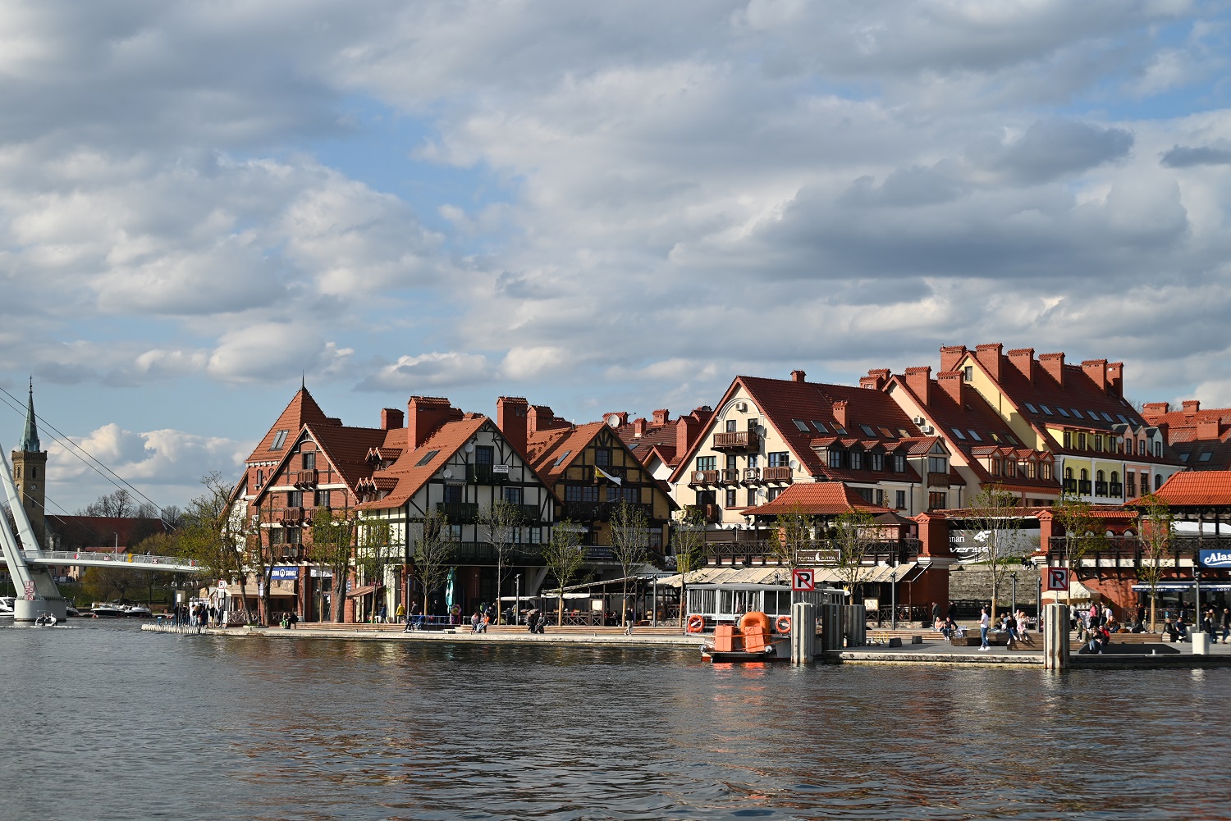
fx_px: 2394
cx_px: 616
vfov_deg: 19.5
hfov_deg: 28.8
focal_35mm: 70
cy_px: 410
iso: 100
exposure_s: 1/640
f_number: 6.3
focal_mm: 70
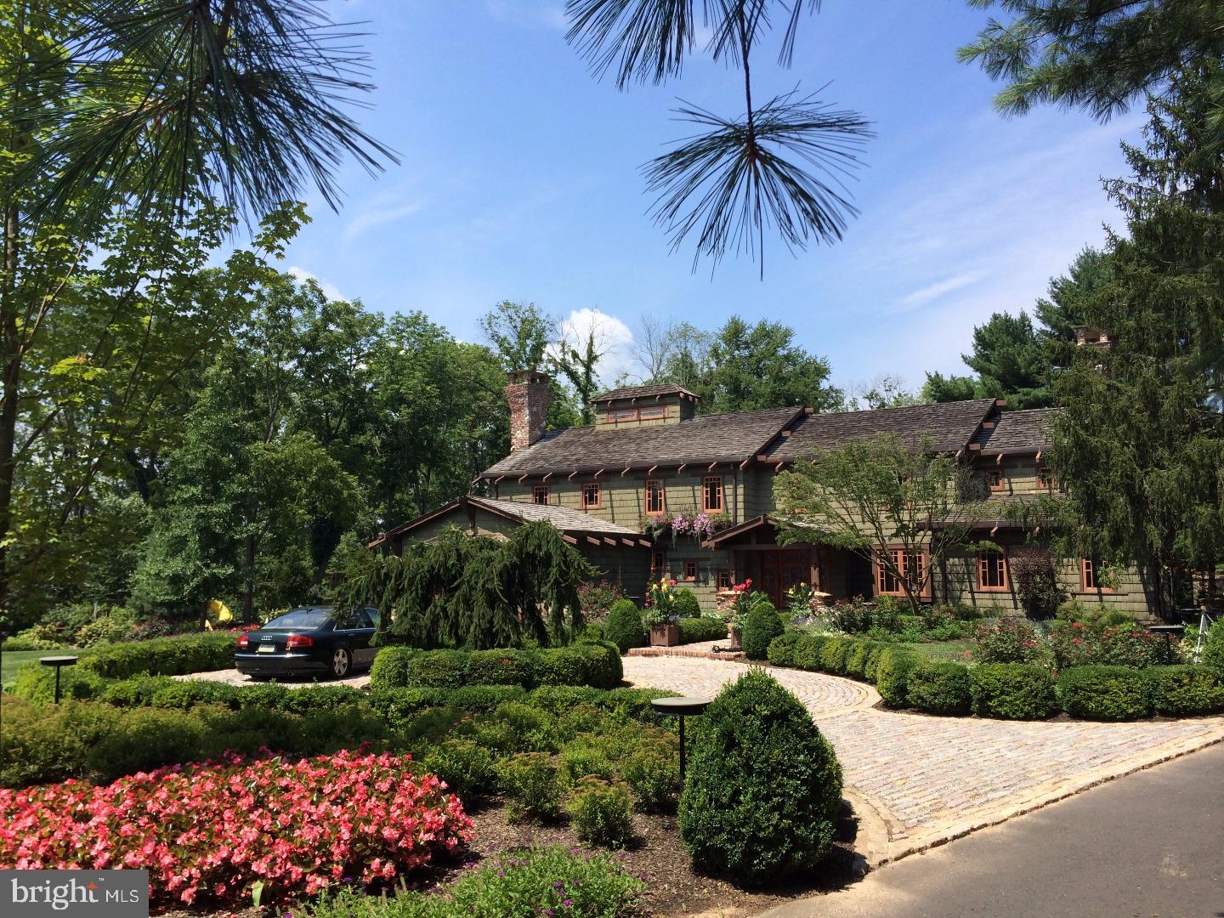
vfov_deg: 46.8
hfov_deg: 60.0
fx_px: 1061
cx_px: 612
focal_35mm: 30
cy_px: 459
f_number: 2.2
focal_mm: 4.12
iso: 40
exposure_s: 1/1642
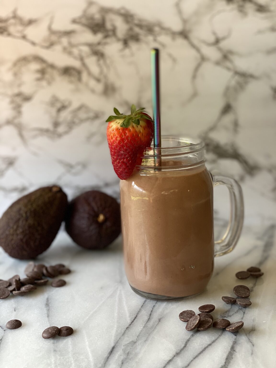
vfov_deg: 36.8
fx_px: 553
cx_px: 138
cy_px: 184
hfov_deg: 28.0
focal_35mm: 52
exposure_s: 1/122
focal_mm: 6
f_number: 2
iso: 100
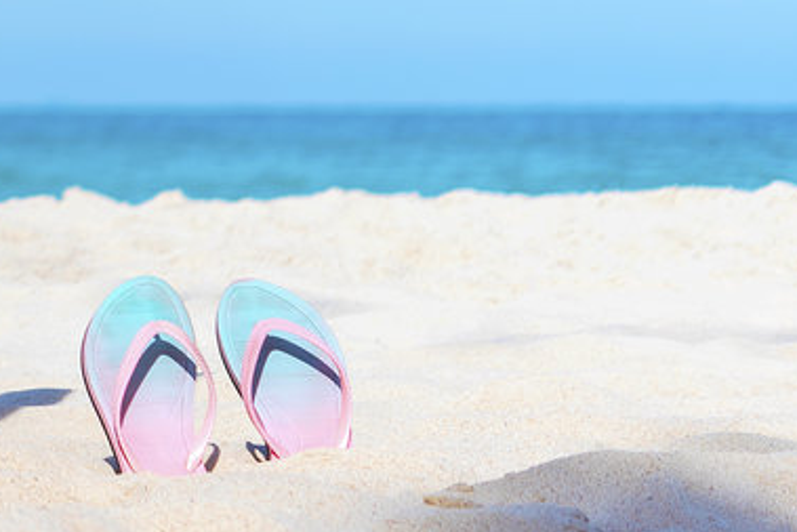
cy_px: -393
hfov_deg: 7.7
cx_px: -873
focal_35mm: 253
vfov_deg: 5.4
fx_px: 5603
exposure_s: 1/1250
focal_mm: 60
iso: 100
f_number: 3.5
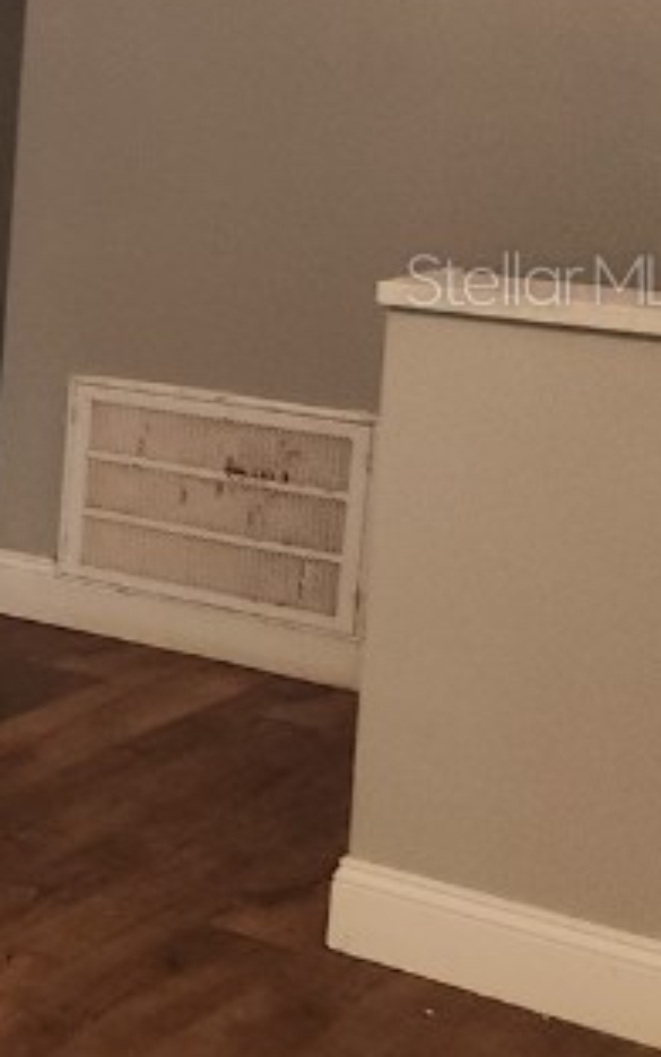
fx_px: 2306
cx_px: -1010
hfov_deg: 12.3
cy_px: 278
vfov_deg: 25.6
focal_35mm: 80
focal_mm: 5.4
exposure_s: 1/24
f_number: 1.8
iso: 100
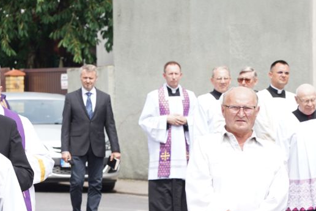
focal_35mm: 264
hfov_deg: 7.8
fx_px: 2318
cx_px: 213
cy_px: 209
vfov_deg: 5.2
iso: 100
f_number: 5.6
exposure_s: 1/200
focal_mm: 105
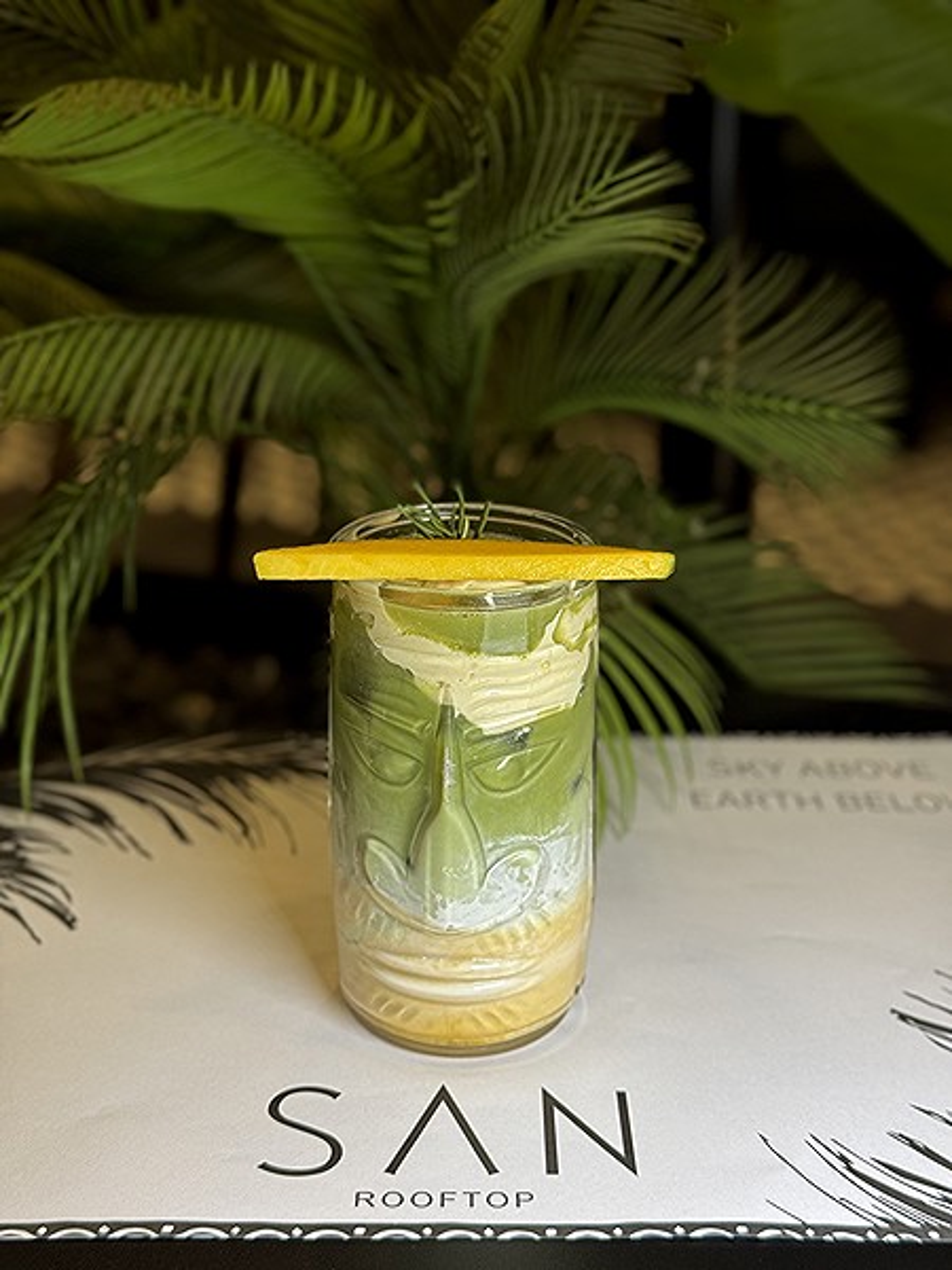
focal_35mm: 48
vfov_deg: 39.7
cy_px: 635
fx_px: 1760
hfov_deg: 30.3
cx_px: 476
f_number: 1.78
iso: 64
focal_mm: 6.76
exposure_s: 1/50
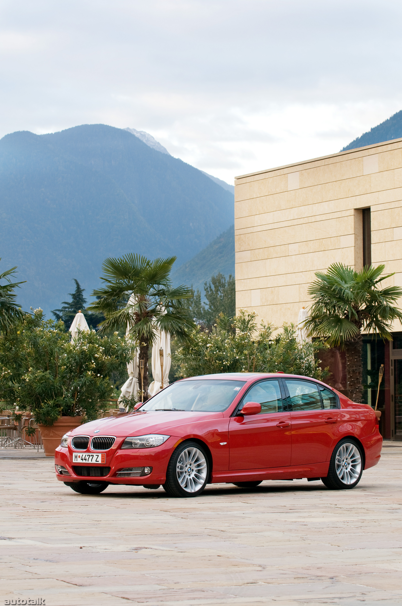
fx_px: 2015
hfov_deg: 11.4
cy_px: 303
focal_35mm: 120
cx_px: 201
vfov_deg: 17.1
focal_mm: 80
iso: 200
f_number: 6.3
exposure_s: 1/25
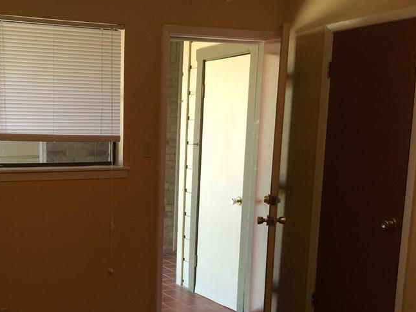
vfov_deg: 30.9
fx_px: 553
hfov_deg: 39.8
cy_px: 237
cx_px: 89
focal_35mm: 46
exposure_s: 1/30
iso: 32
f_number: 2.2
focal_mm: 4.15
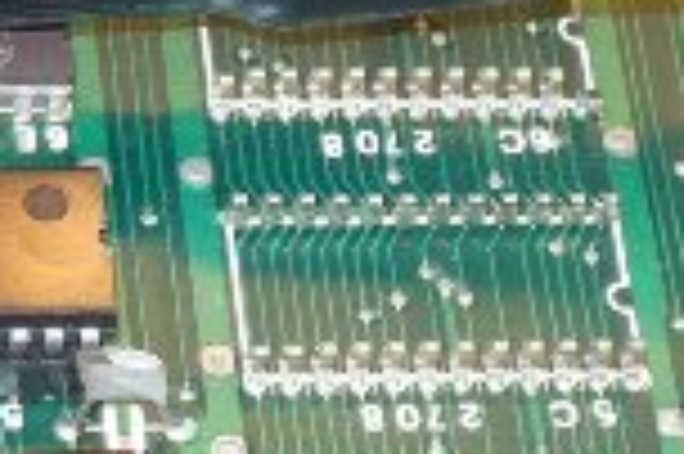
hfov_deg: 10.0
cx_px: -189
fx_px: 3834
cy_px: -67
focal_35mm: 202
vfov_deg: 6.7
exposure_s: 1/60
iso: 200
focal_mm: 11.7
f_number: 4.3
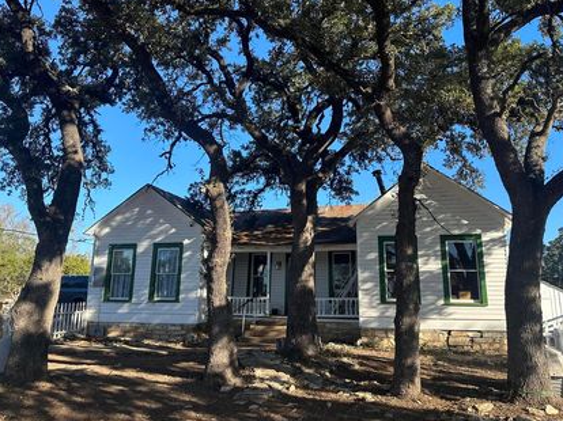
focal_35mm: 29
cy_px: 177
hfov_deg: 61.7
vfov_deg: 48.0
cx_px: 295
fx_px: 471
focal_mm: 6.86
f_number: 1.78
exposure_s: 1/1272
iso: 80
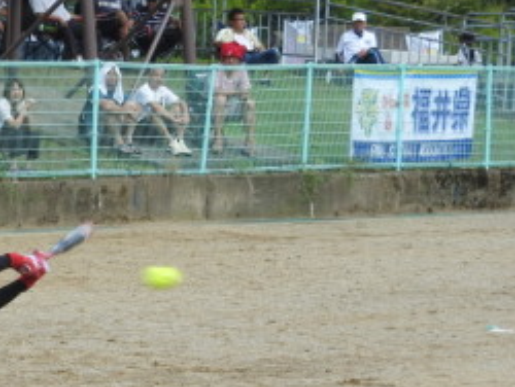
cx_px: -82
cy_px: 393
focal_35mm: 300
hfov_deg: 6.6
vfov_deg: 5.0
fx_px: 4468
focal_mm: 22.4
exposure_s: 1/320
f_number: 5
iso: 100
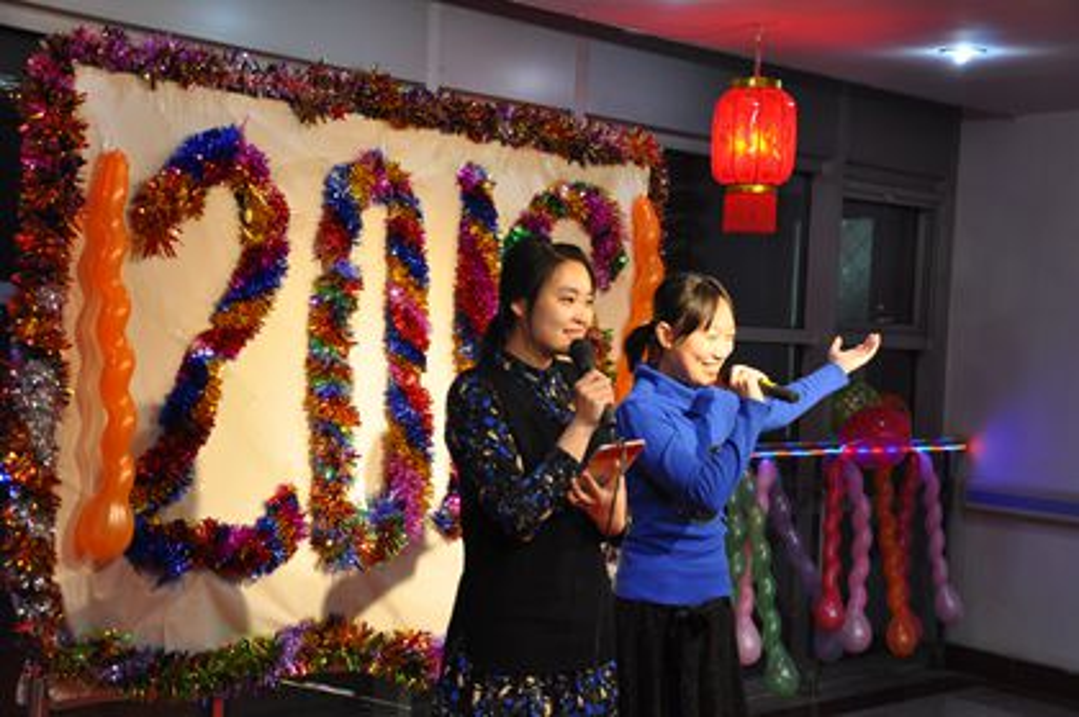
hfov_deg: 31.9
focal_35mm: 63
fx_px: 1886
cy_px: 358
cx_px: 540
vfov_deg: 21.5
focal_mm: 42
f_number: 4.8
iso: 400
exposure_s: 1/15
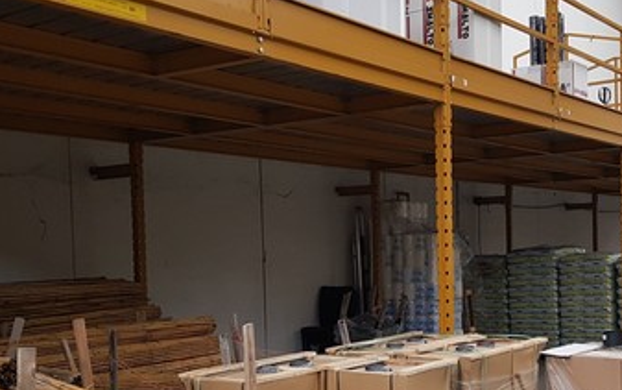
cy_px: 286
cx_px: 447
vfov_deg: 26.1
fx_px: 831
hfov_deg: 40.2
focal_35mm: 49
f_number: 1.7
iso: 100
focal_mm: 4.2
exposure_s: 1/50
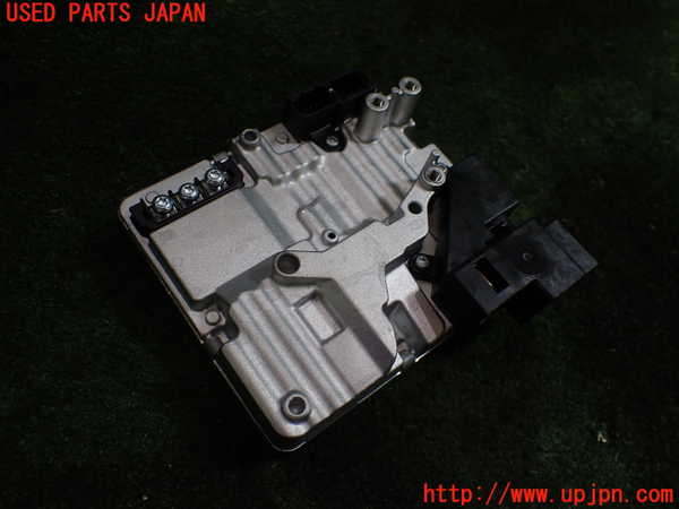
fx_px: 588
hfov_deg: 60.0
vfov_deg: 46.8
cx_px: 340
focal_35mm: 30
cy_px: 254
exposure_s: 1/125
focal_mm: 5.4
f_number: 2.3
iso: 200
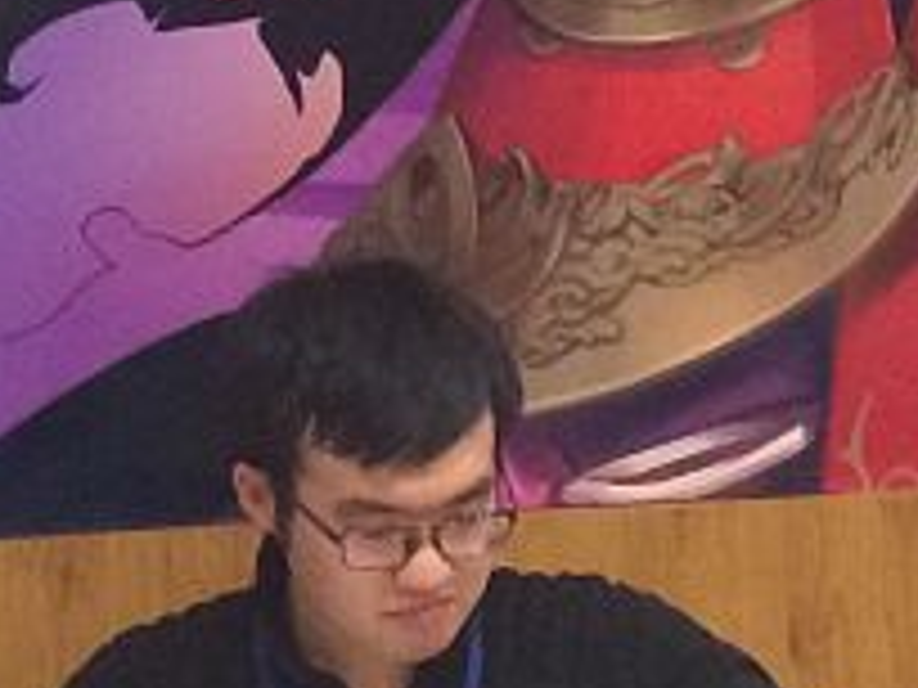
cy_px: -639
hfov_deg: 11.3
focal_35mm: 171
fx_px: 4535
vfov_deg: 8.3
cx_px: -194
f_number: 2.2
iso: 320
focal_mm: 4.15
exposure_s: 1/33
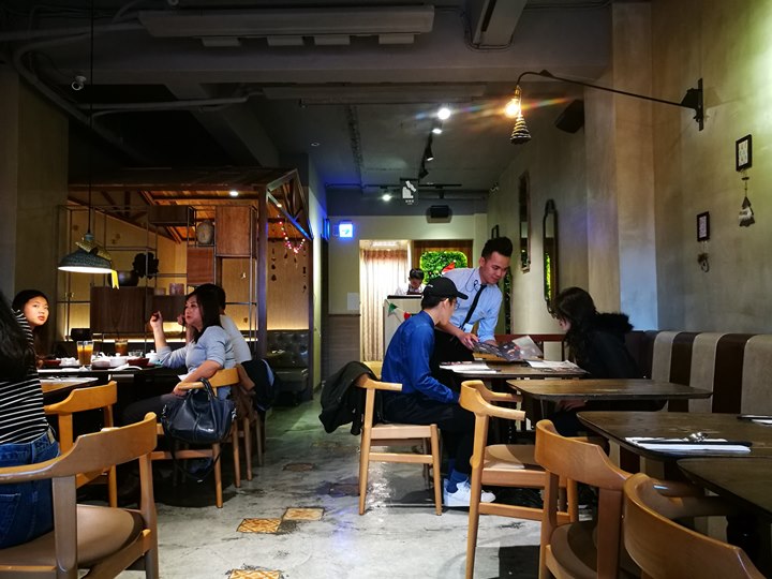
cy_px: 290
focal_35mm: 27
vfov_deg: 51.4
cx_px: 386
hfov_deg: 65.3
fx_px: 602
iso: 320
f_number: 2.2
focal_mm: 4.5
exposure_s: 1/24
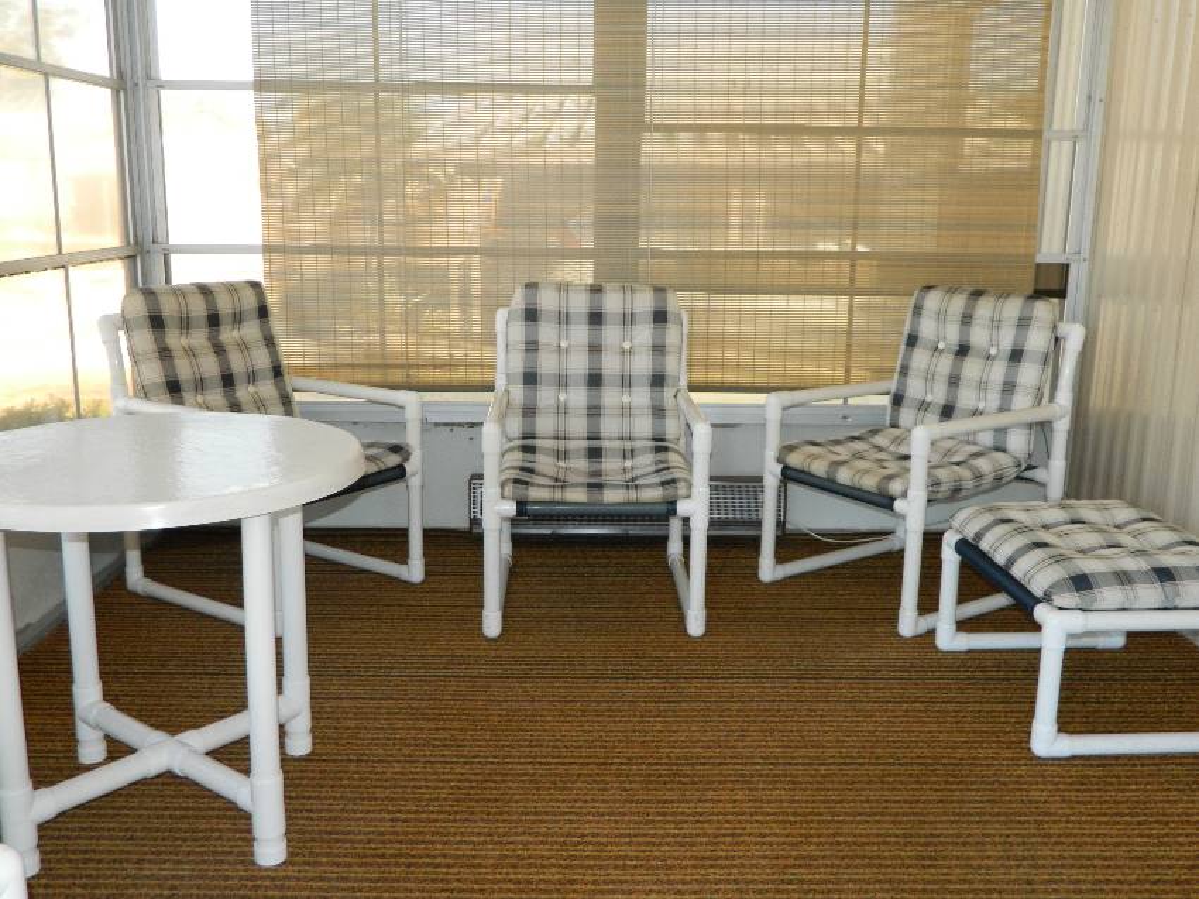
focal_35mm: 35
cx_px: 600
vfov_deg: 40.7
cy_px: 450
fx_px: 1212
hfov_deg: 52.6
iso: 200
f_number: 3.3
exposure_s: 1/30
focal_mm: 6.2
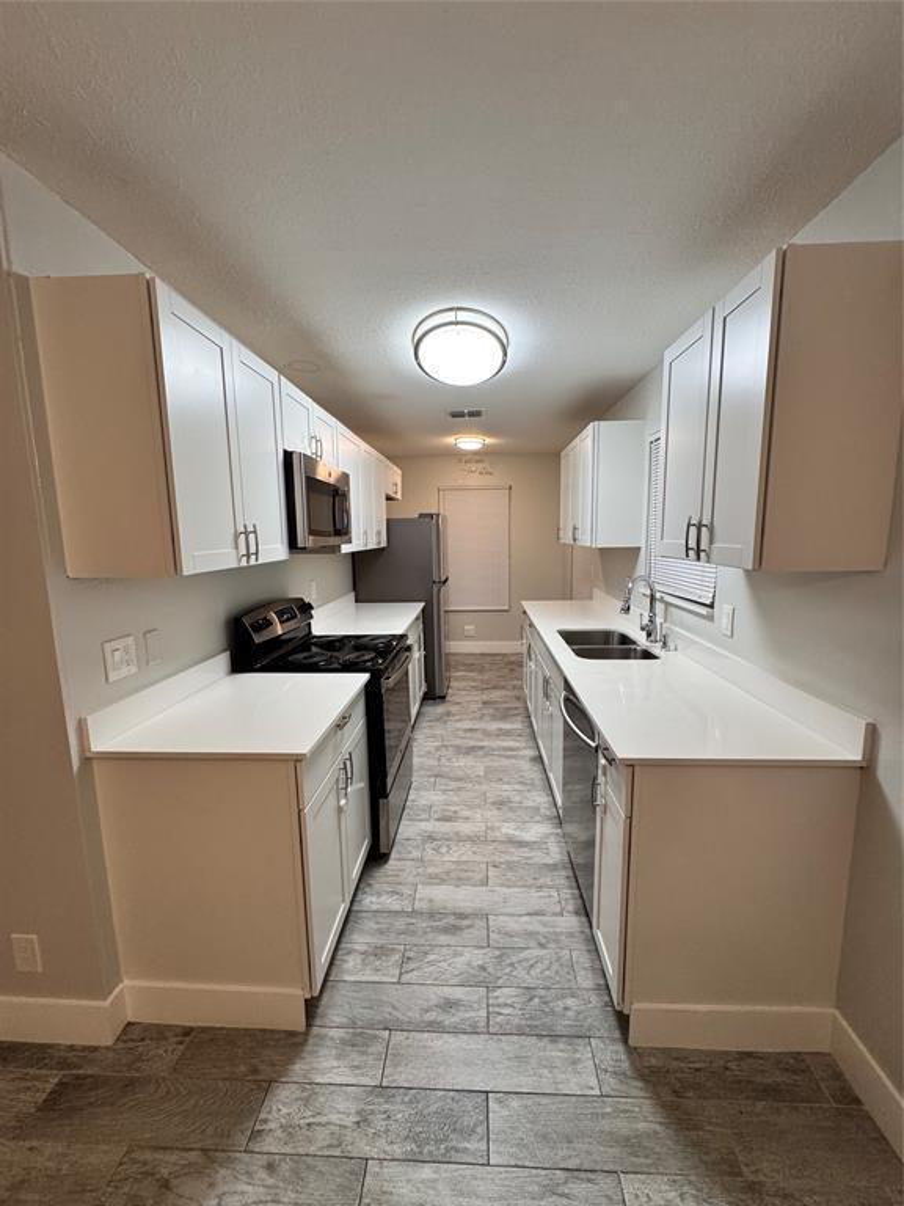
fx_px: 487
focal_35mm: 14
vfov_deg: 102.1
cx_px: 452
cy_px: 603
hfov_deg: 85.7
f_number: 2.2
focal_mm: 2.22
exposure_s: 1/120
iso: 200
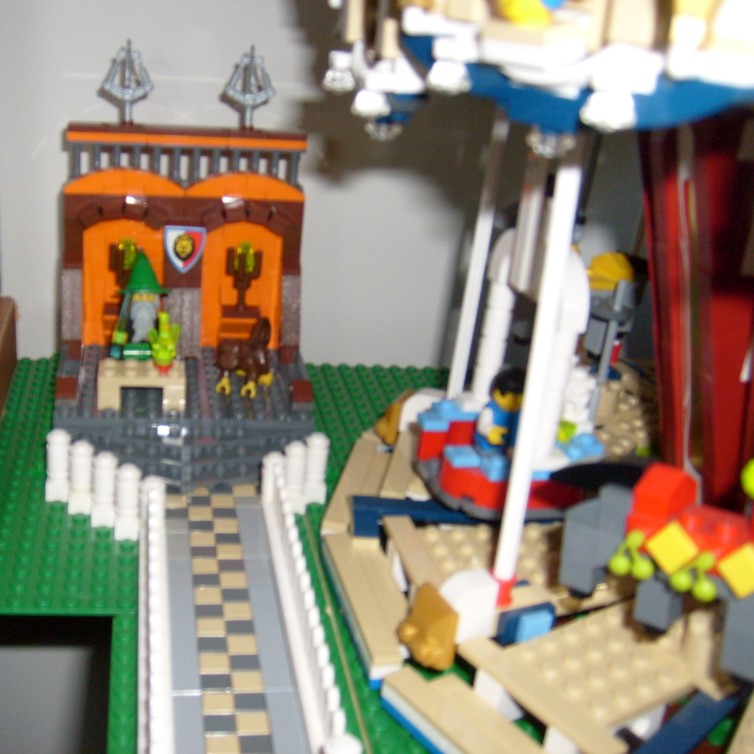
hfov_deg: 39.5
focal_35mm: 42
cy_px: 372
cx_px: 246
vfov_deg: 40.0
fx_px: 1035
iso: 100
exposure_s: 1/45
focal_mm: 5.8
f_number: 2.8
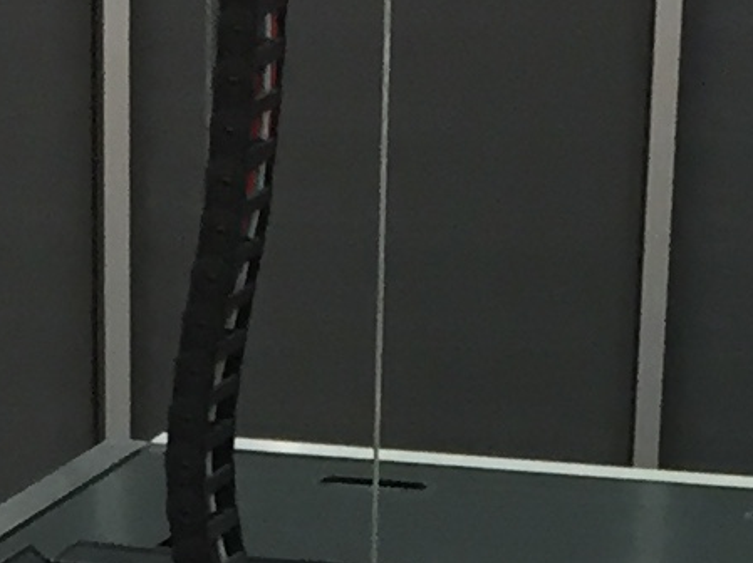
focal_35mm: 211
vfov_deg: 6.4
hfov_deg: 9.4
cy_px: 1749
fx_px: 4586
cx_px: 250
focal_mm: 4.15
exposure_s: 1/33
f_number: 2.2
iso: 100
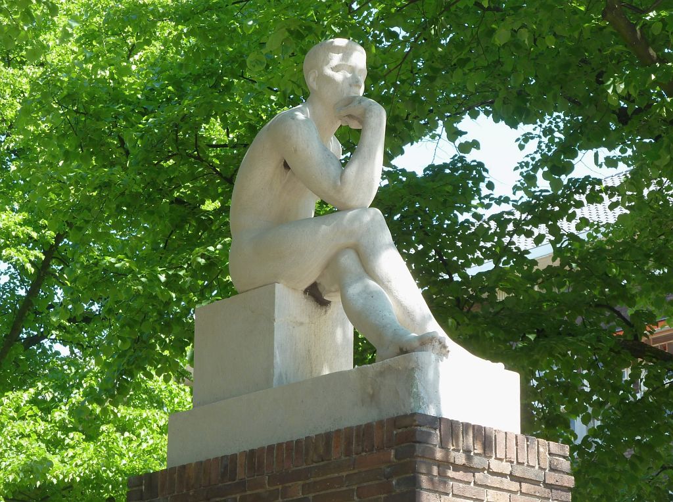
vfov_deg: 14.2
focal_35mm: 104
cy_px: 251
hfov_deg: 18.9
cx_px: 336
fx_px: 2018
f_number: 4.3
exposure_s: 1/60
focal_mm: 17
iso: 80
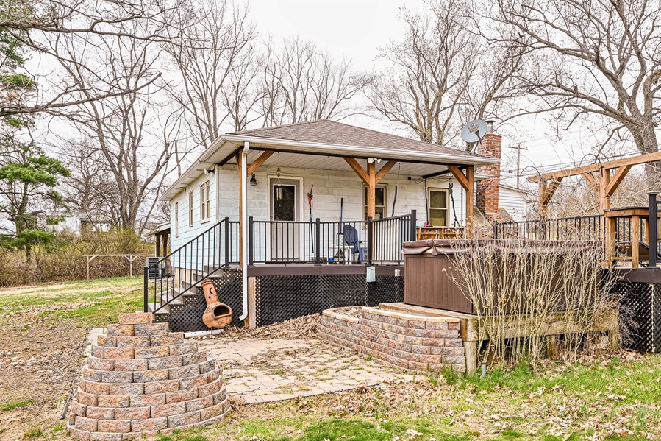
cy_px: 265
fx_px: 532
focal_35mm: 29
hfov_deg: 63.4
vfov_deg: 44.7
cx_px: 376
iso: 640
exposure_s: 1/100
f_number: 7.1
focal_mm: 24
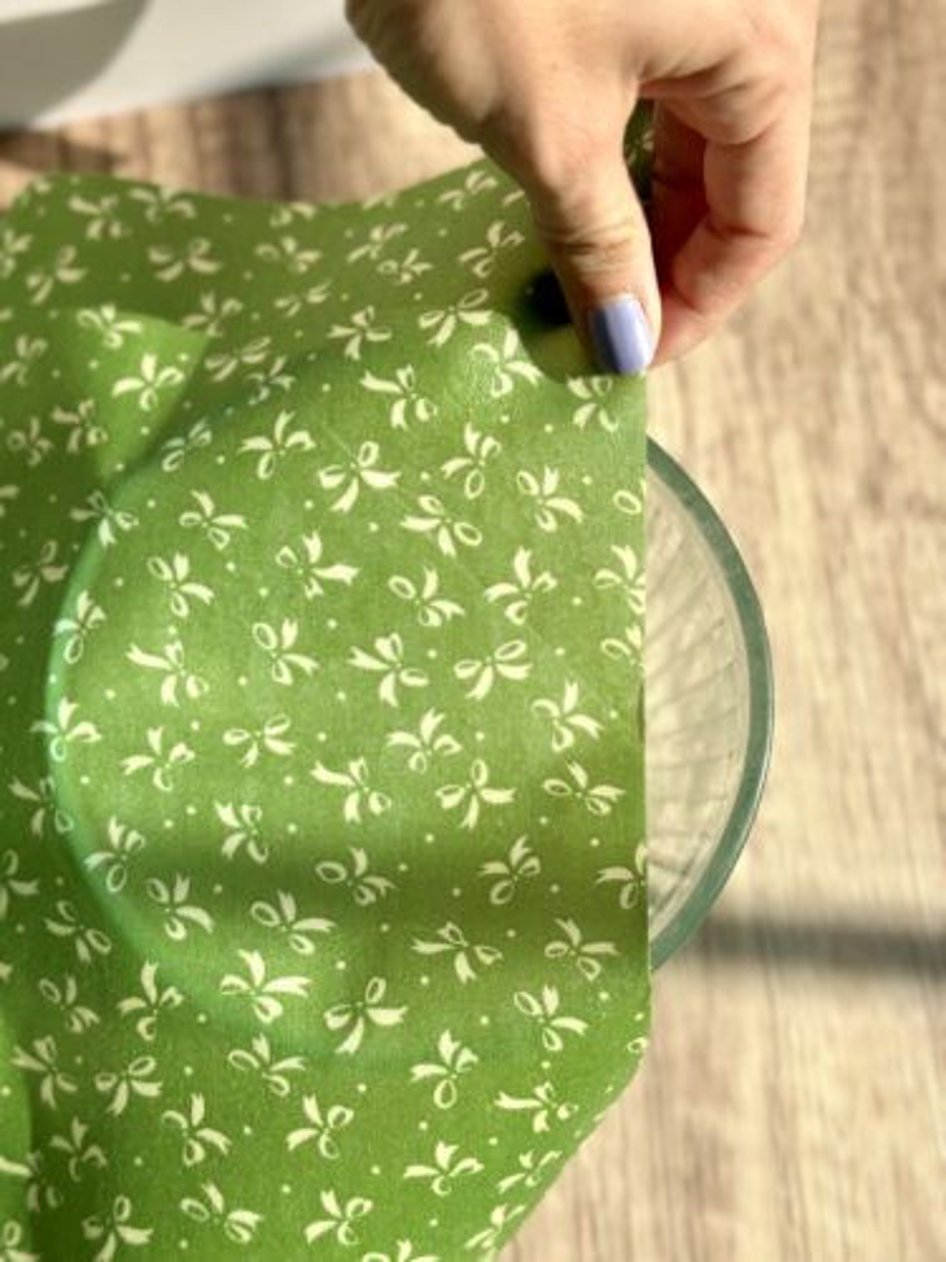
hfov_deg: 30.3
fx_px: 1749
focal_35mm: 48
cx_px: 473
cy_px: 631
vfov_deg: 39.7
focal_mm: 6.86
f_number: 1.78
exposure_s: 1/2252
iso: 80
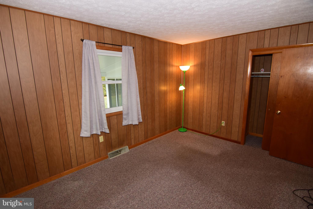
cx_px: 156
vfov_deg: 72.2
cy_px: 104
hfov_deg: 94.9
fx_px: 144
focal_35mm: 16
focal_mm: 11
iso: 800
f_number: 7.1
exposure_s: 1/60
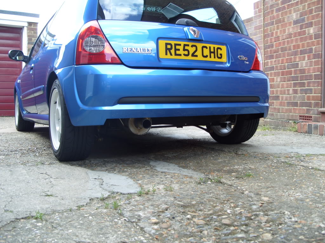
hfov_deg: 52.6
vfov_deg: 40.7
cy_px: 122
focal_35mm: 35
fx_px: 329
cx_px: 162
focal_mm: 7.8
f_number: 3.1
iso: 80
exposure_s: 1/90
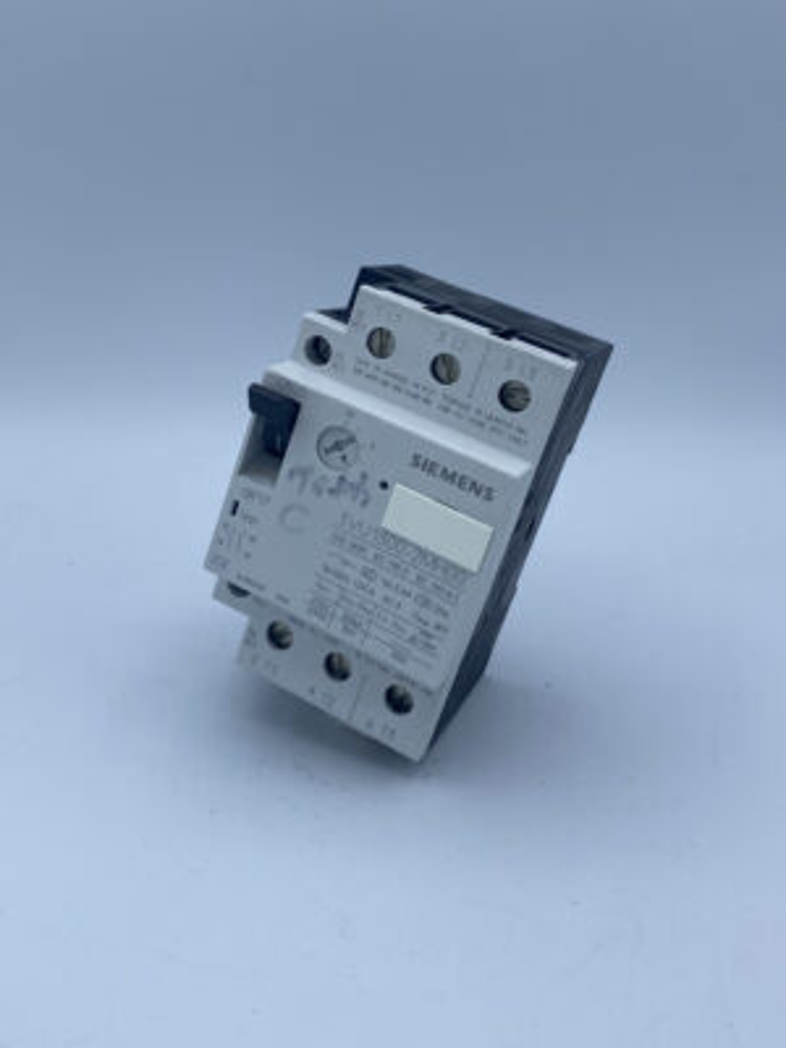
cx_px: 393
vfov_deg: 67.3
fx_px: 787
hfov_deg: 53.1
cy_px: 524
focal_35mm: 26
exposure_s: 1/1585
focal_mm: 4.25
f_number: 1.8
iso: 32
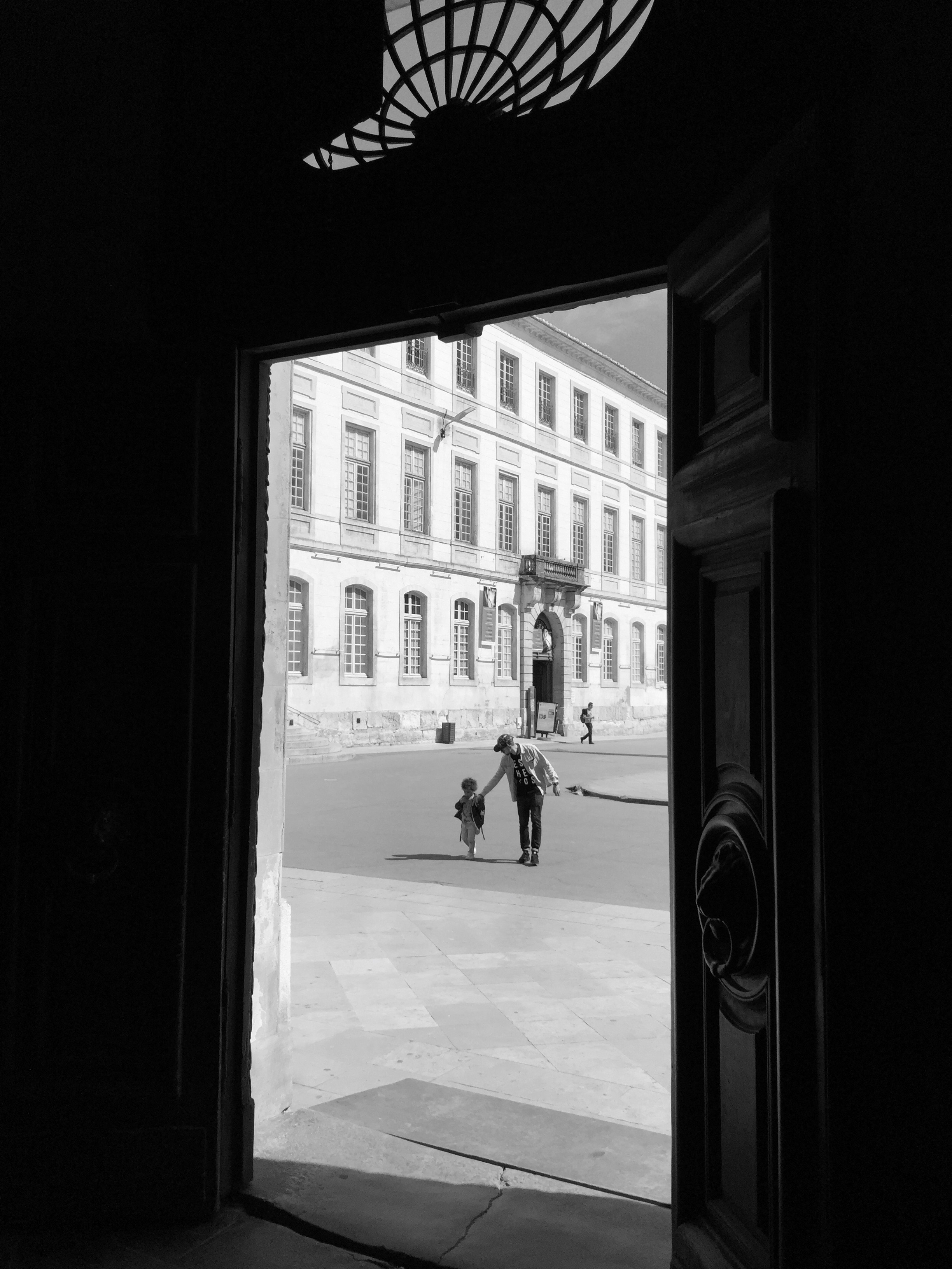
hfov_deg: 48.2
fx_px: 1063
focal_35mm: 29
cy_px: 634
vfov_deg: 61.7
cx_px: 476
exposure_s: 1/3300
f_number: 2.2
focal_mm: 4.15
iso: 32
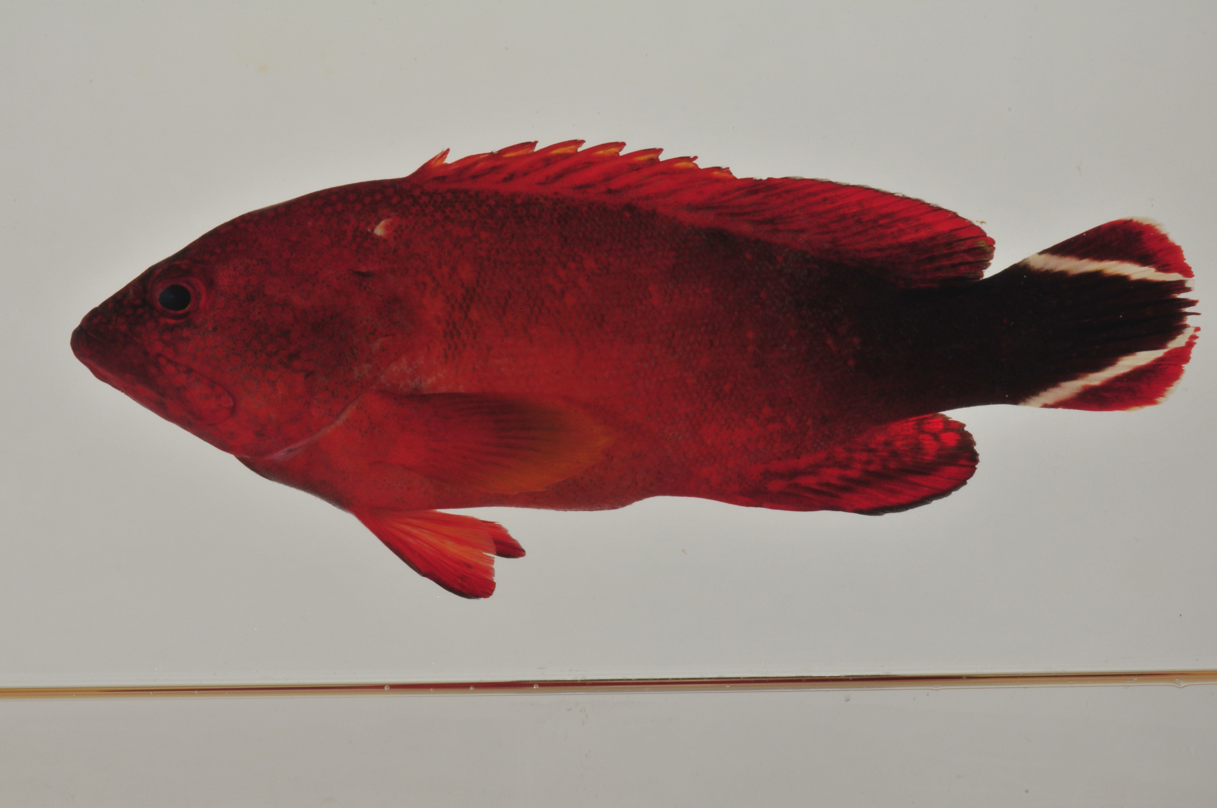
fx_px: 5318
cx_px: 608
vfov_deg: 8.7
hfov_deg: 13.1
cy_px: 404
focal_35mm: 158
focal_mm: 105
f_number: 36
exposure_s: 1/60
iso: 200
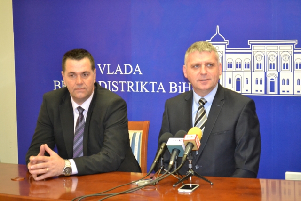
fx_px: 690
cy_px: 100
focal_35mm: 82
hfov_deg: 24.6
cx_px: 150
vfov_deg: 16.6
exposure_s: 1/60
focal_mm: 55
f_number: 5.6
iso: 3200
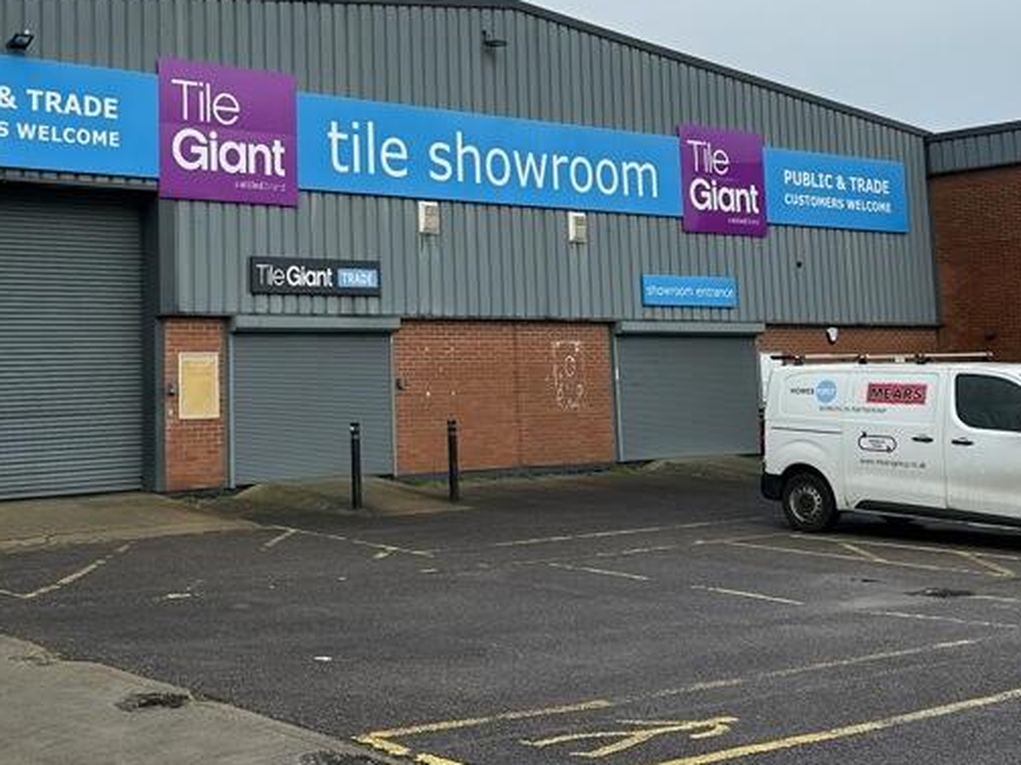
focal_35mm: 49
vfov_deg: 29.2
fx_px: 1445
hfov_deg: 38.2
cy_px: 199
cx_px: 285
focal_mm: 6.86
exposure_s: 1/2203
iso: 80
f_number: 1.78
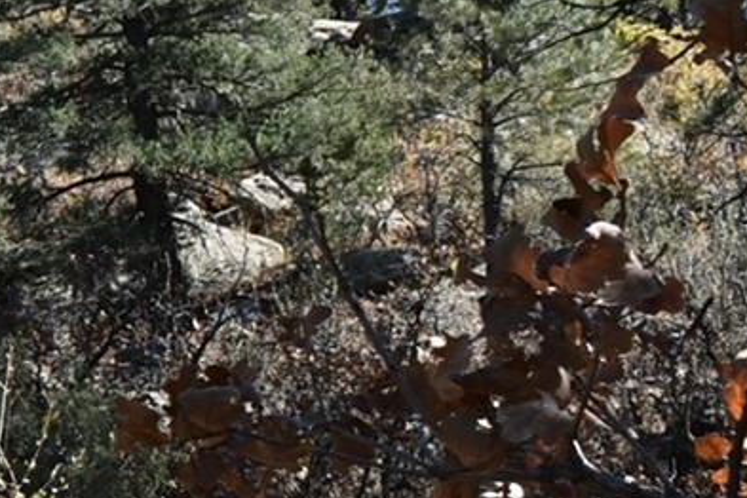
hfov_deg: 16.3
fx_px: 2282
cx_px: -509
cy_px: 343
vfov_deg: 12.4
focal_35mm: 110
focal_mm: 18
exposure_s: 1/250
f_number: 8
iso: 200
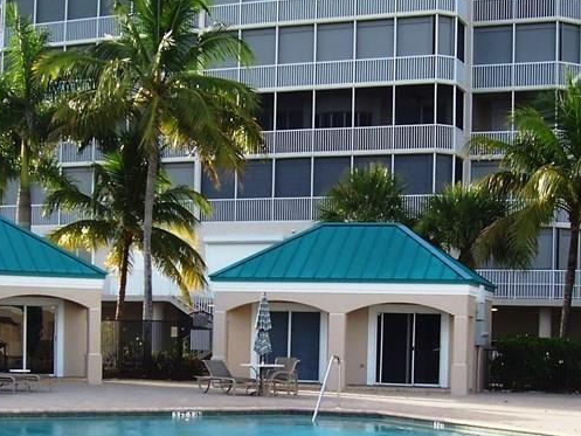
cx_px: 320
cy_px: 351
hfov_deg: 27.8
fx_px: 1175
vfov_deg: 20.8
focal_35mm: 70
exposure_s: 1/350
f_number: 2.7
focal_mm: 5.6
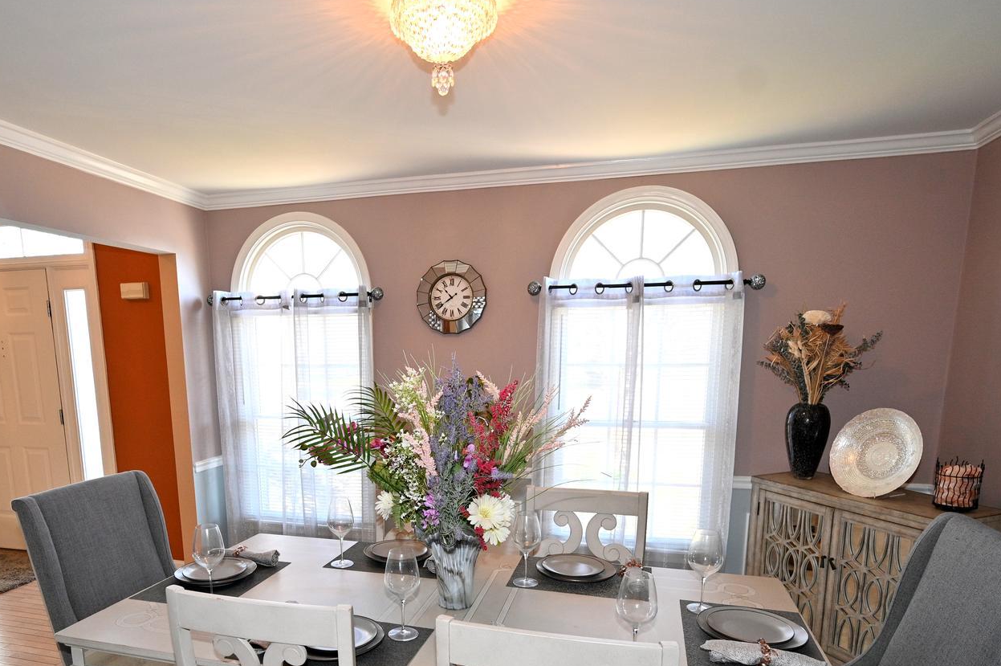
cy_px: 472
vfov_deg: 53.3
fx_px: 639
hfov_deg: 75.7
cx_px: 426
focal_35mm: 23
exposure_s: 1/80
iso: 560
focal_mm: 14
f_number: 4
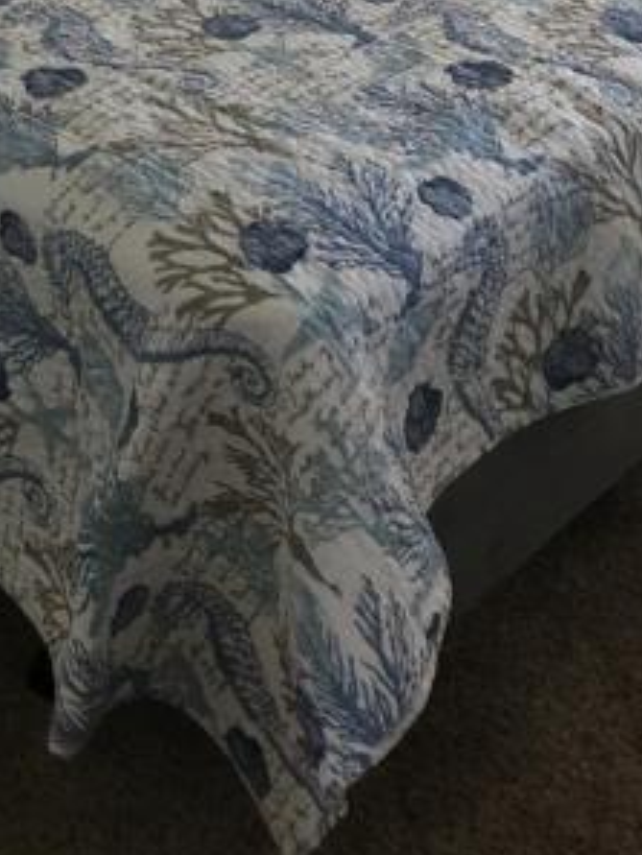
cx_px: 204
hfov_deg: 19.6
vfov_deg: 24.2
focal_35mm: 75
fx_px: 1853
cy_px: -98
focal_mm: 4.15
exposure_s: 1/30
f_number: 2.2
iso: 40
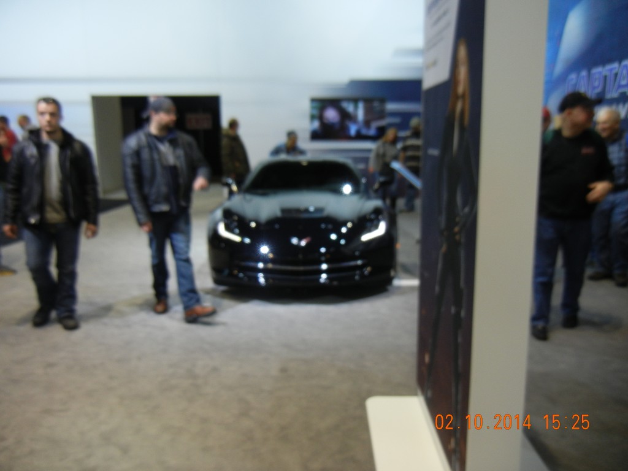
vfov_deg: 46.8
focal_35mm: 30
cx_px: 314
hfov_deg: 60.0
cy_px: 236
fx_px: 544
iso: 239
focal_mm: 5.4
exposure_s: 1/62.2
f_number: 3.5
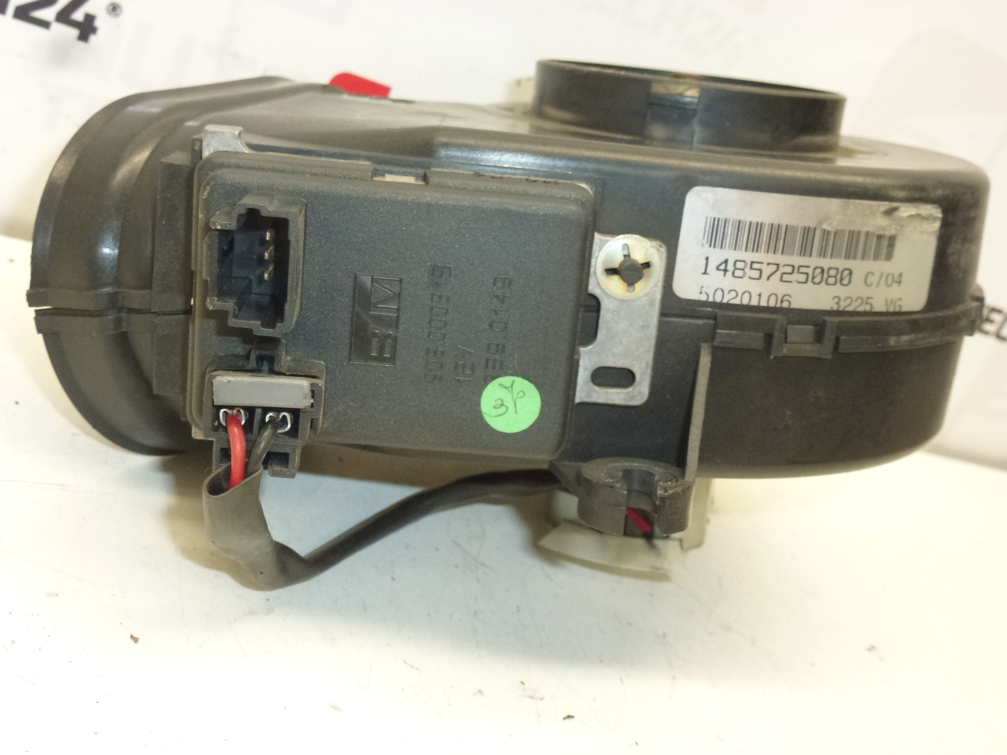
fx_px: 1193
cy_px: 378
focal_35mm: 41
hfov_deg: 45.8
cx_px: 504
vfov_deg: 35.1
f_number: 3.9
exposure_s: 1/60
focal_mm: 7.4
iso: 400
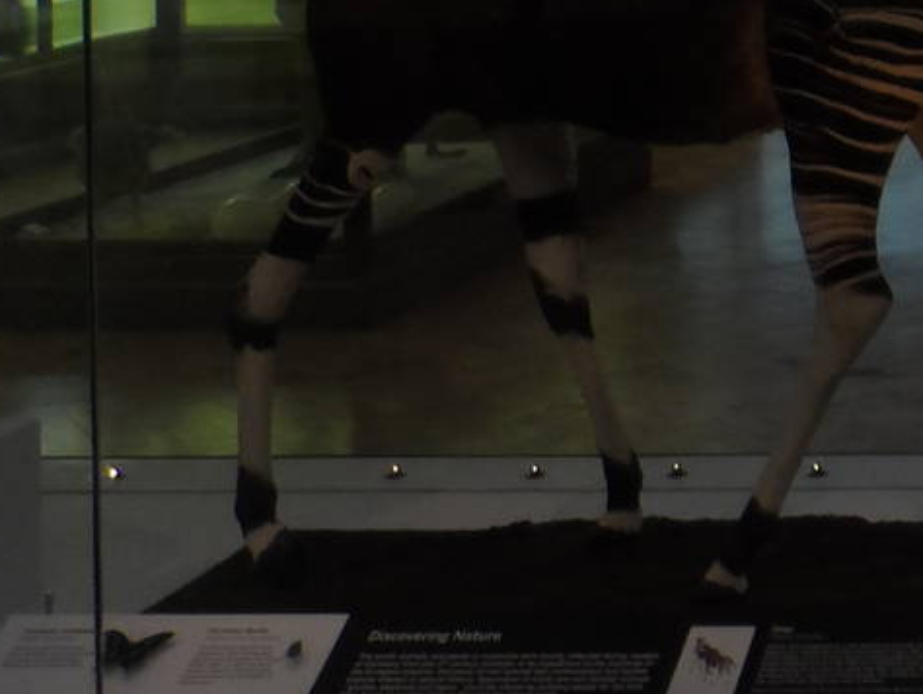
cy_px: -207
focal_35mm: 81
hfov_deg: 19.6
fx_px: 2161
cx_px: 1531
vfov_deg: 17.1
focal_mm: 4
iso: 80
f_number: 3.2
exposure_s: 1/6
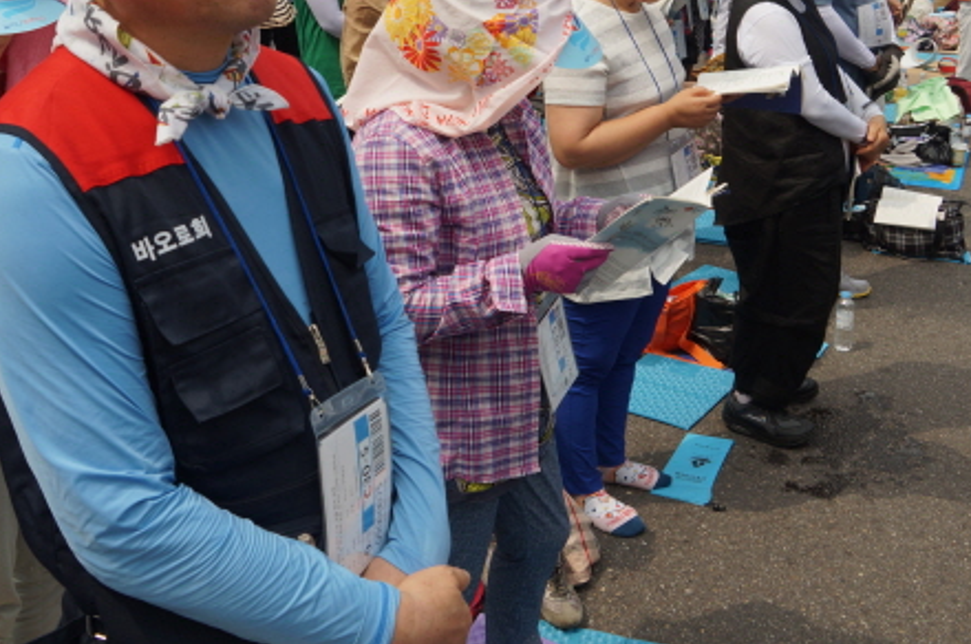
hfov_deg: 45.2
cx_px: 386
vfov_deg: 30.5
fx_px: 1158
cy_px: 144
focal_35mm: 43
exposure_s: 1/250
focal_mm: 18
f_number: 8
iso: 100
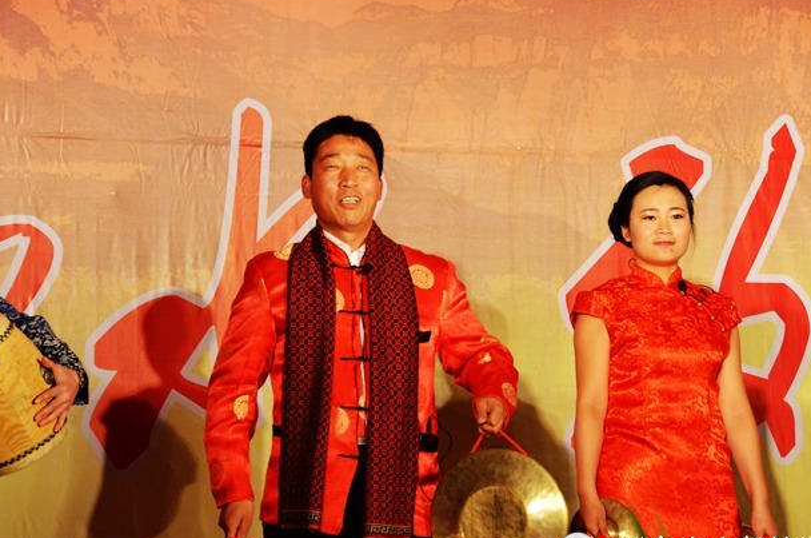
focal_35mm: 130
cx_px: 392
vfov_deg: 10.5
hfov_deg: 15.8
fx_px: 2914
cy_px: 290
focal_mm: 75
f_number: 5
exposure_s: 1/350
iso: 1600
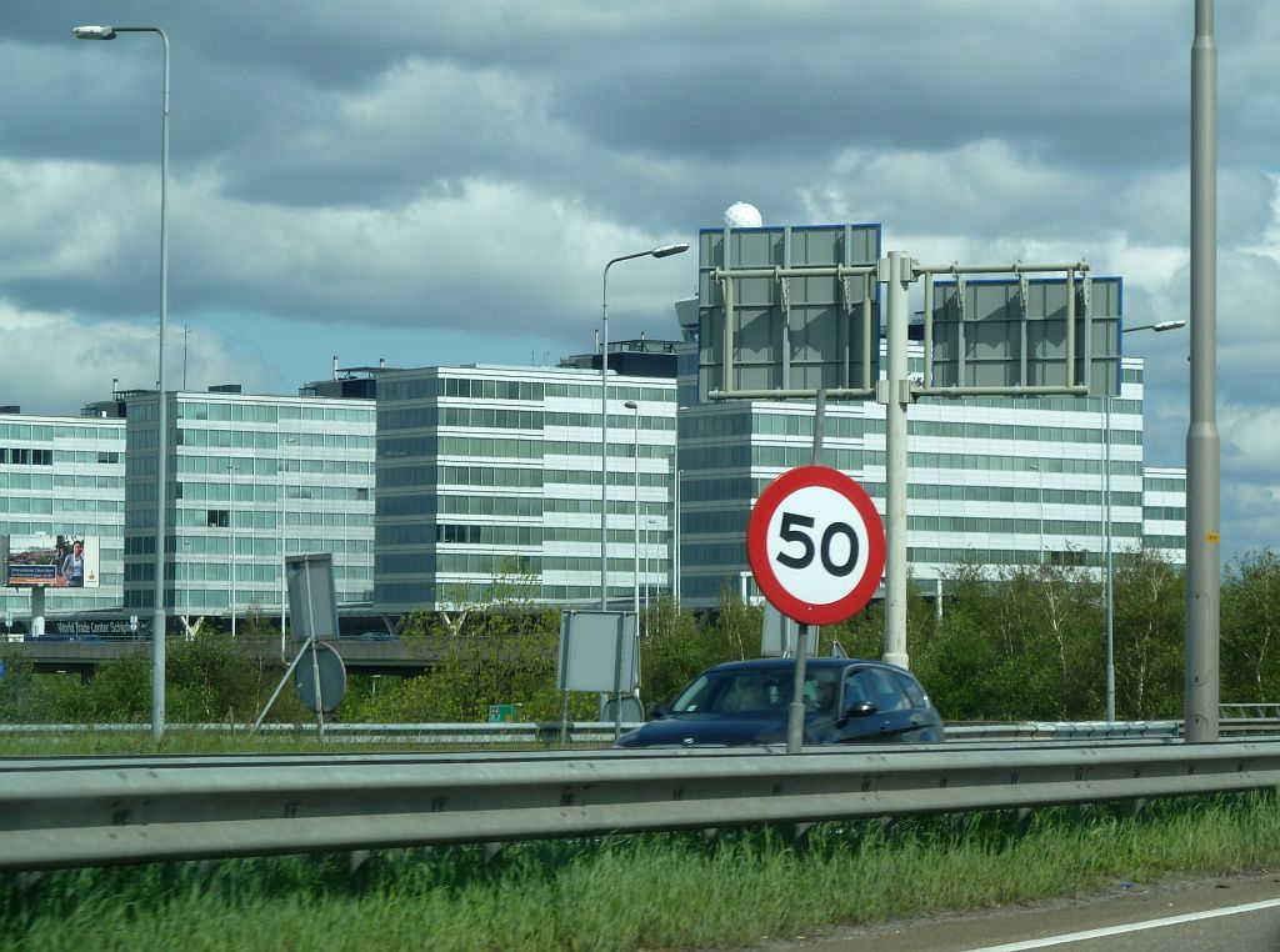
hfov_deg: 15.4
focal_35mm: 128
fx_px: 4720
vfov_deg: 11.5
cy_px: 476
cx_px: 640
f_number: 5
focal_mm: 21
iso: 80
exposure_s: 1/400
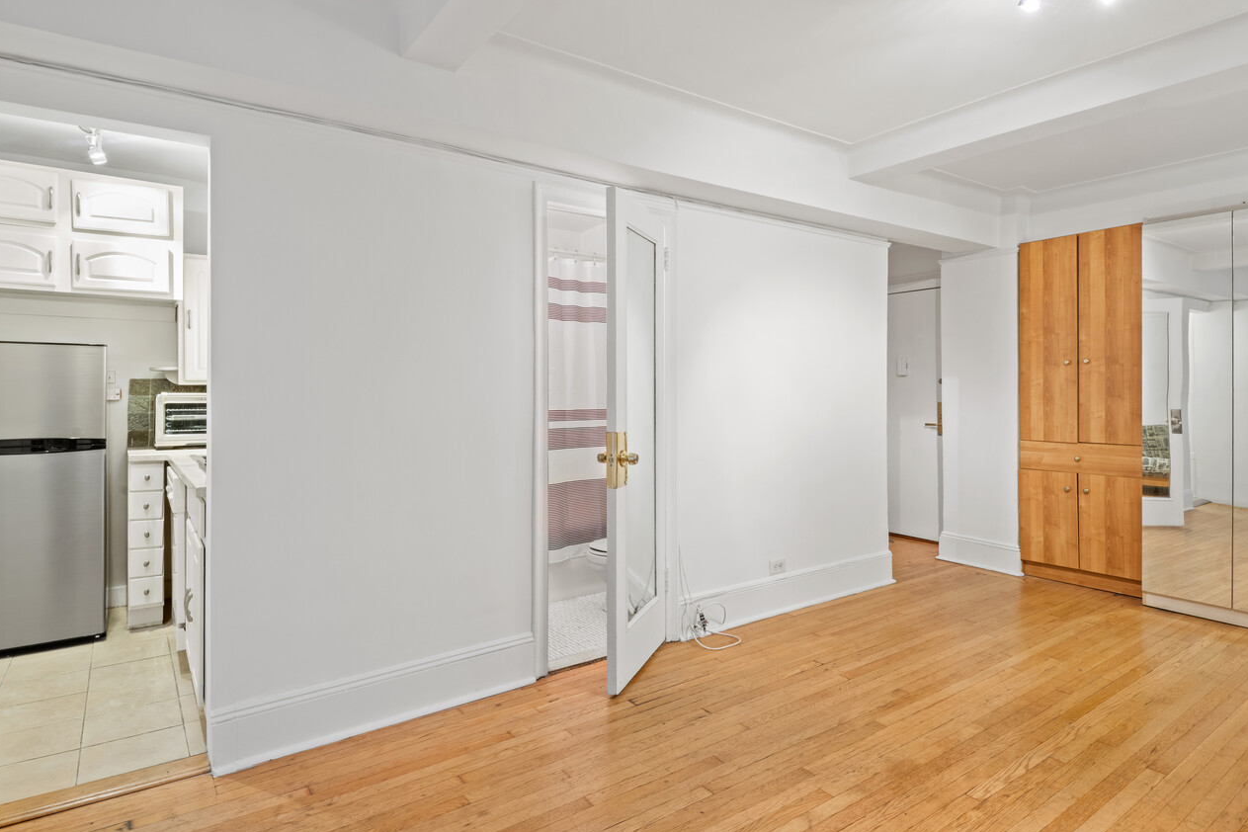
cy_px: 390
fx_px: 659
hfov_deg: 86.9
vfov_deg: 64.5
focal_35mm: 19
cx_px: 639
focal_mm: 16
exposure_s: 8
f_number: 13
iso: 200
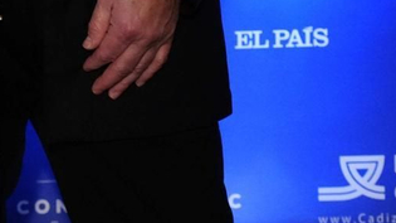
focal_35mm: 186
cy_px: -380
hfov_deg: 10.4
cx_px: -451
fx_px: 1953
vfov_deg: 6.1
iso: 3200
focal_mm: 35
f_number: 3.5
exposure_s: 1/125
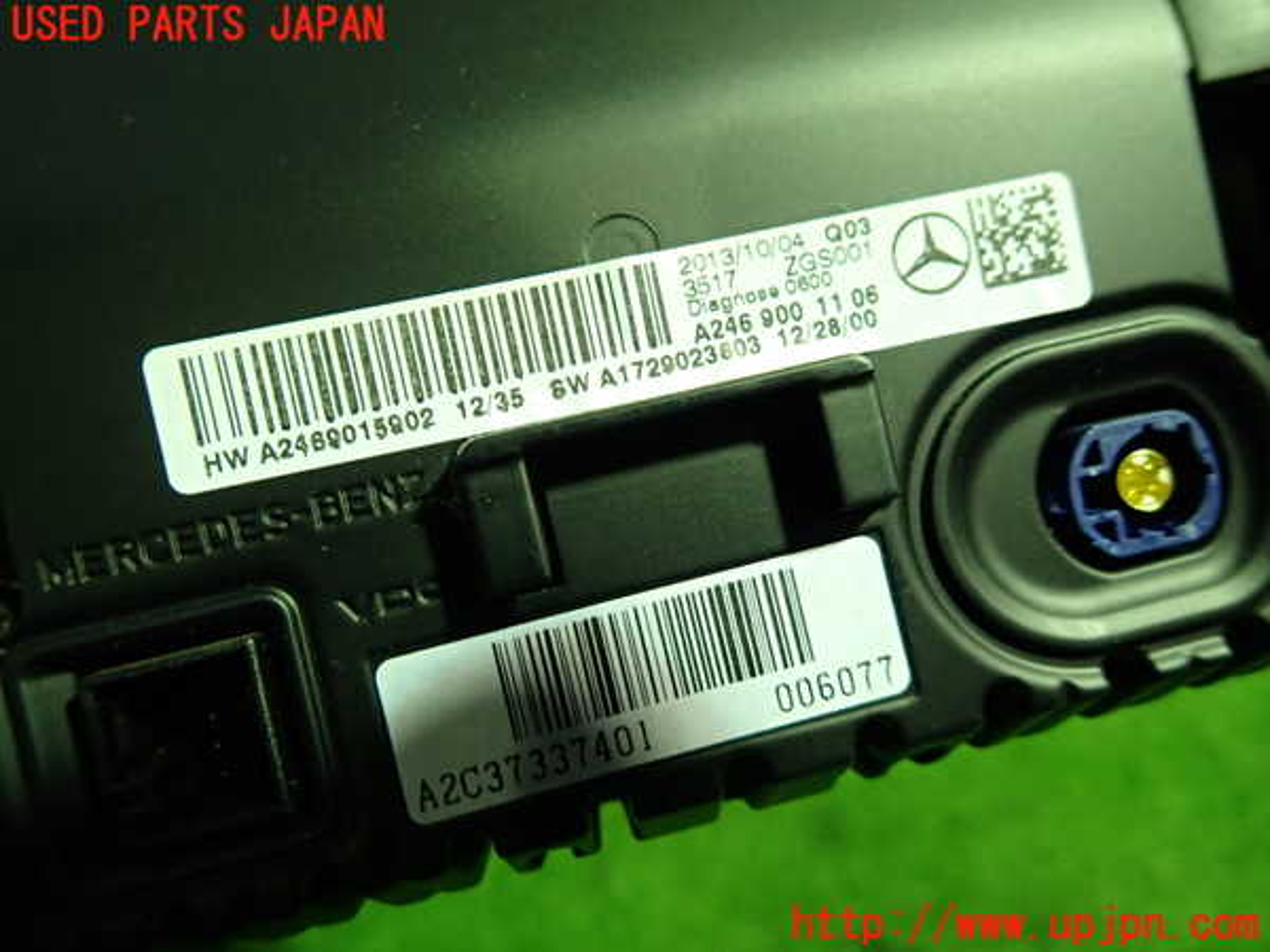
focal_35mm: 25
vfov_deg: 54.9
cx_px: 635
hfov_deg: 69.4
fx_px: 917
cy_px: 476
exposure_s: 1/30
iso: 250
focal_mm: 4.5
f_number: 2
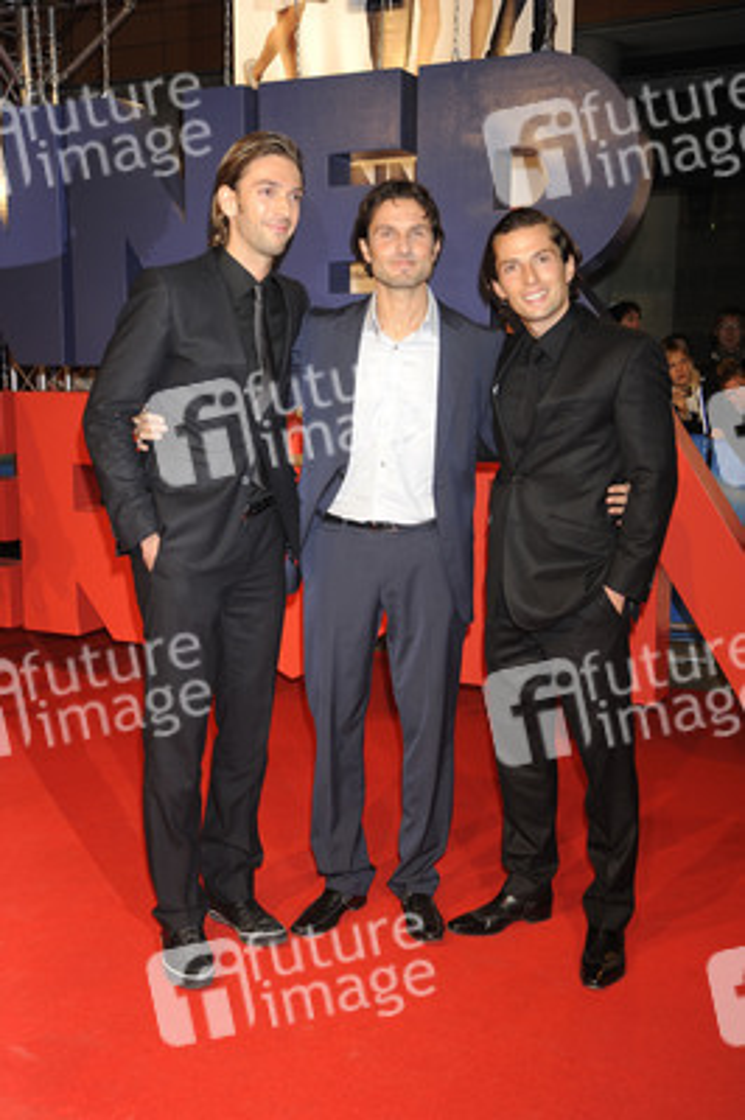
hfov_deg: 33.3
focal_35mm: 40
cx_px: 372
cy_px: 560
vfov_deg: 48.5
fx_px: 1244
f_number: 5.6
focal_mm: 40
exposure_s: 1/160
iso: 800
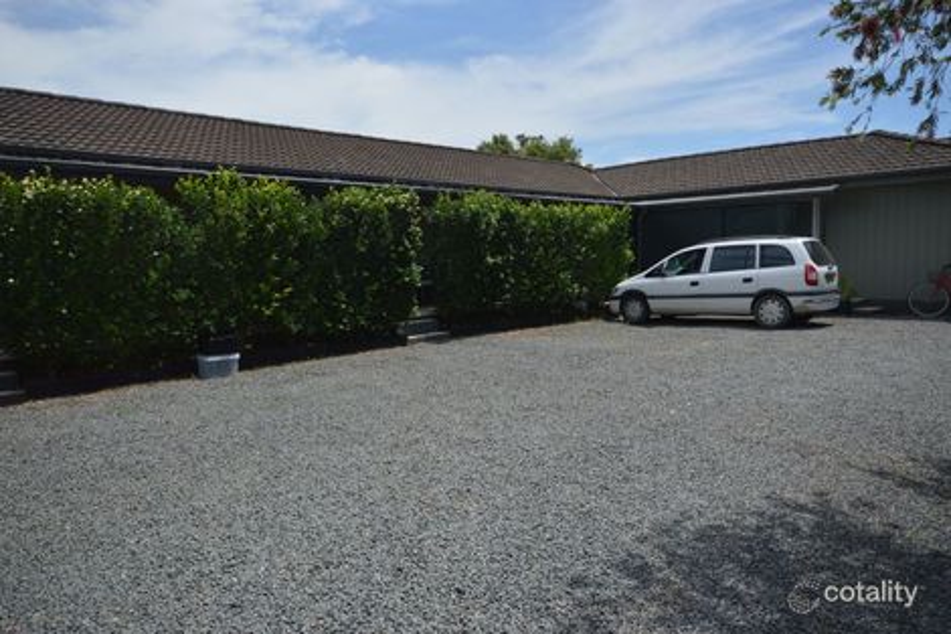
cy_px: 317
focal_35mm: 24
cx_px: 476
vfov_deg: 53.1
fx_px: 634
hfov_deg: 73.8
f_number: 9
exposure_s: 1/320
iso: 100
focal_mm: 16
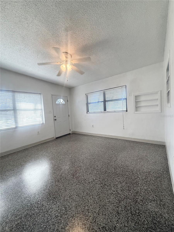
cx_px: 87
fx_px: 94
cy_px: 116
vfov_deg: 102.1
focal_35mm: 14
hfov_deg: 85.7
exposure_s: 1/120
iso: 125
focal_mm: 2.22
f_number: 2.2
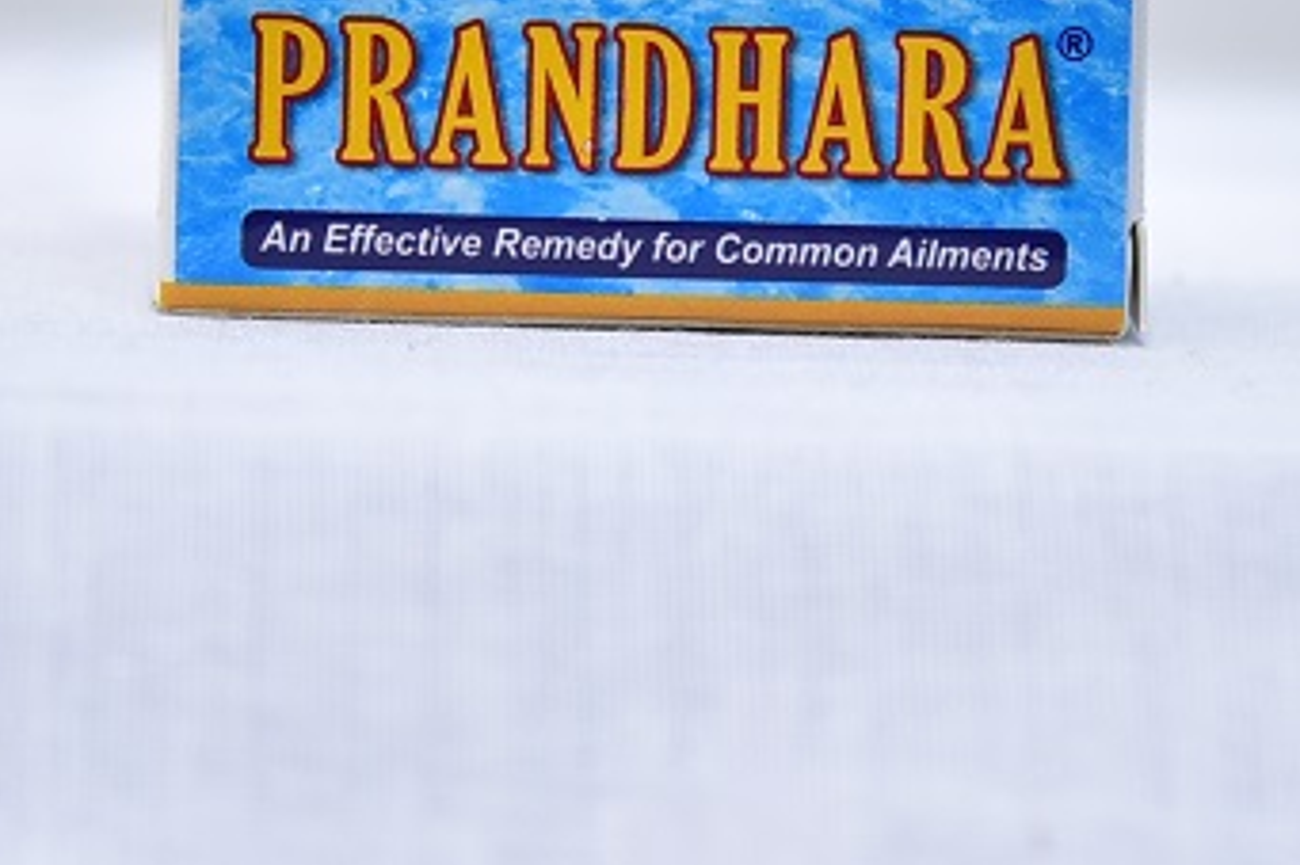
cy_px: 160
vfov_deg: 9.1
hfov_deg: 13.6
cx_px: 663
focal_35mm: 151
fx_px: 5450
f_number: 4
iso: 1250
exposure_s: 1/125
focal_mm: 98
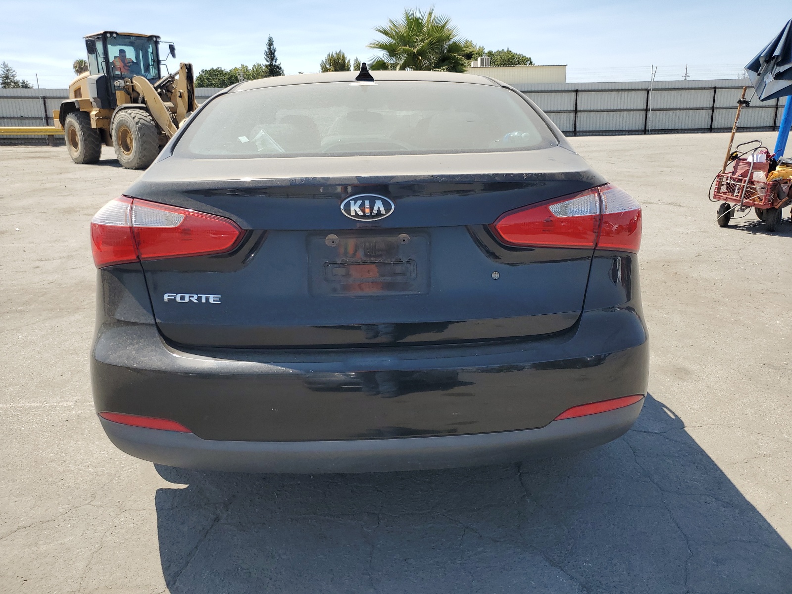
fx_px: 595
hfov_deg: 67.3
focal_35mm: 26
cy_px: 297
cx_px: 396
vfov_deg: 53.1
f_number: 1.5
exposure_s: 1/2500
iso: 50
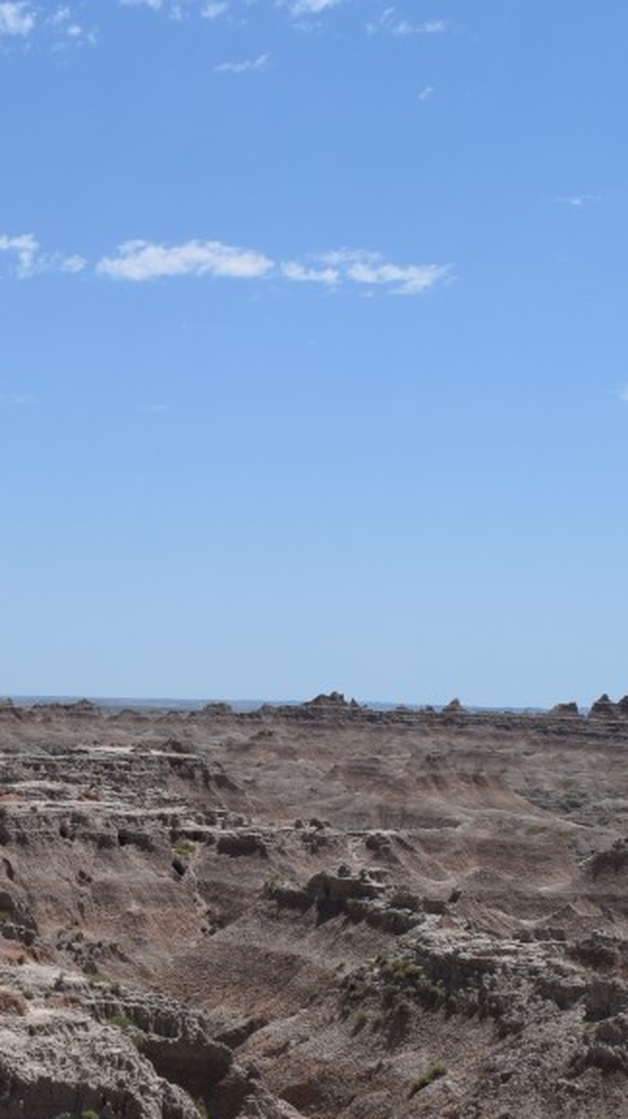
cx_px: -77
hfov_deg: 17.6
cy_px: 651
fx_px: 1957
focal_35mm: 66
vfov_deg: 31.8
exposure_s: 1/500
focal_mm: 18
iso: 200
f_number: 11
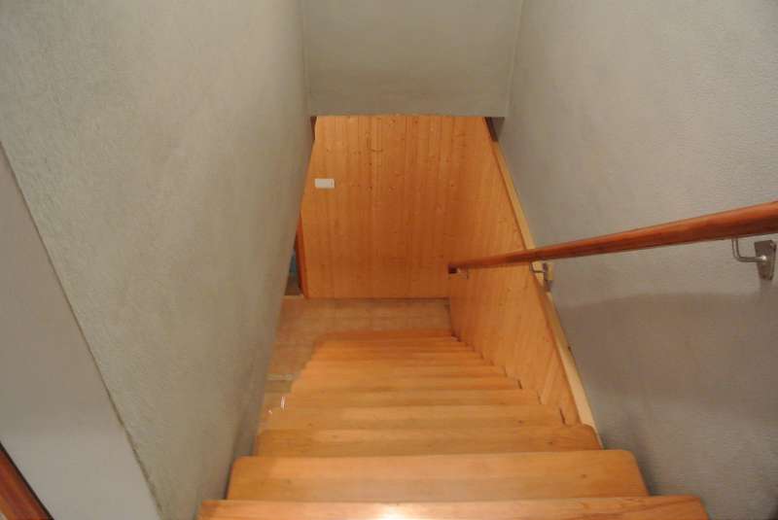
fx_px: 584
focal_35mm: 27
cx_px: 389
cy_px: 260
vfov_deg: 48.0
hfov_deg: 67.3
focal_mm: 10
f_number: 3.5
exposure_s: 1/15
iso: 1600
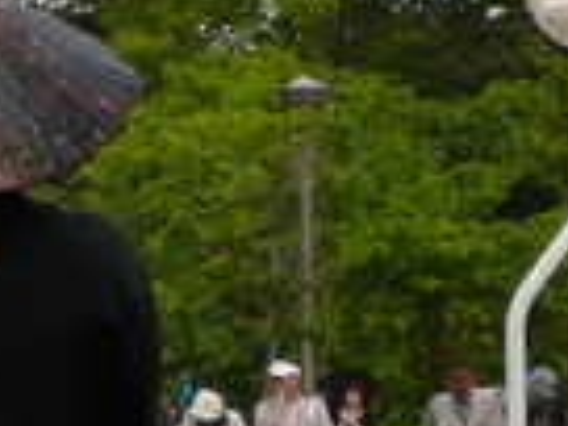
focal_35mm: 493
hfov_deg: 4.0
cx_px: -635
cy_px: 447
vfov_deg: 3.0
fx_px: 8089
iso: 100
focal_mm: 15.6
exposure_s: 1/250
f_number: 3.9
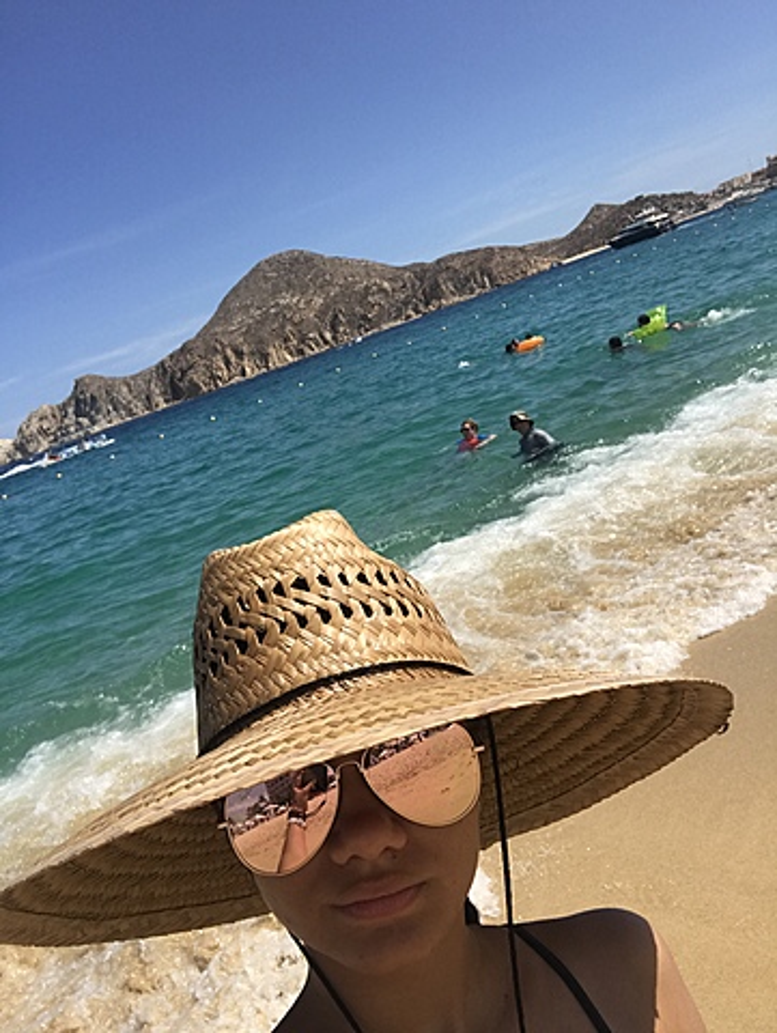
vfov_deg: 56.8
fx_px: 956
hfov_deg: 44.2
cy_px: 516
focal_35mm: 32
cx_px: 388
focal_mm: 2.87
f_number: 2.2
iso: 25
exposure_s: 1/1848
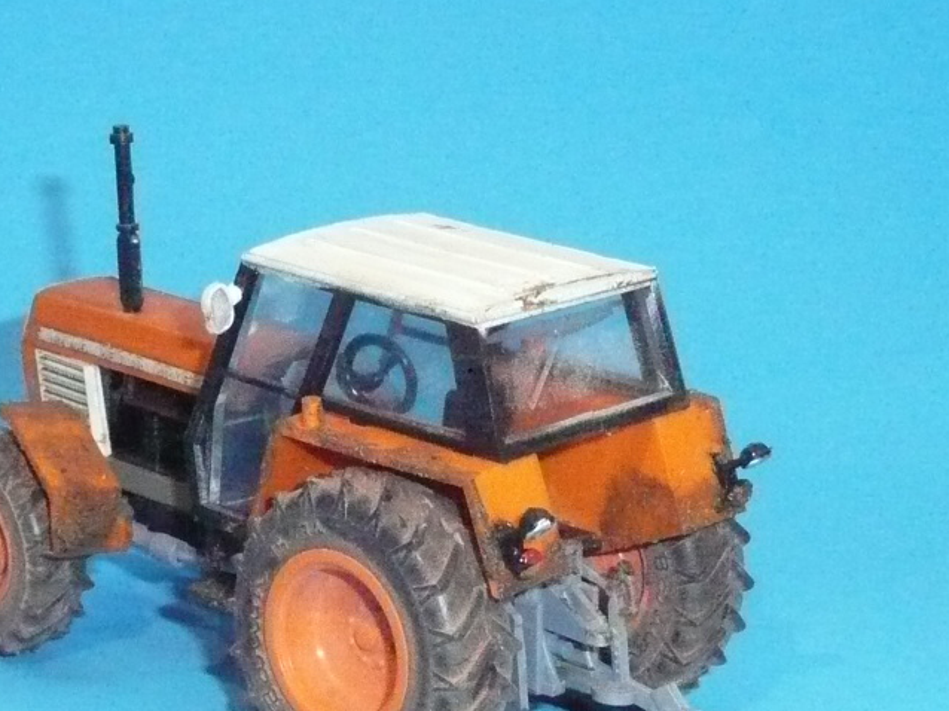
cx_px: 415
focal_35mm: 106
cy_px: 580
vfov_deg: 13.9
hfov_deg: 18.5
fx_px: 2905
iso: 1250
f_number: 4.2
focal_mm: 7.8
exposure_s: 1/640
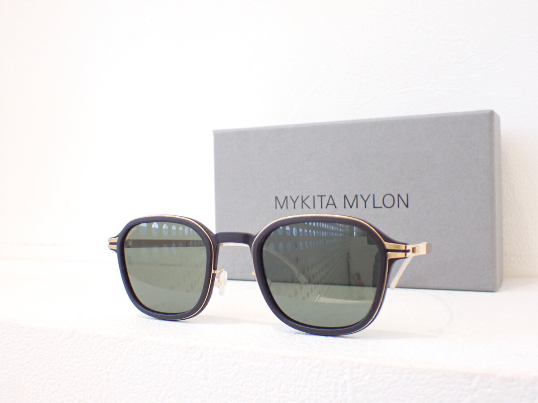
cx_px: 269
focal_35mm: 38
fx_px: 591
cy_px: 202
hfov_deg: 49.0
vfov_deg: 37.7
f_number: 2.7
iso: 800
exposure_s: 1/125
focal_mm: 6.83
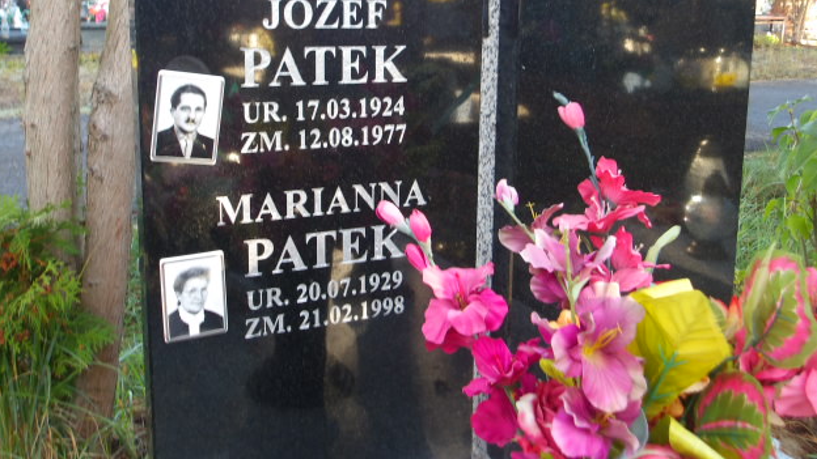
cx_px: 407
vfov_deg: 31.0
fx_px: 823
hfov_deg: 52.8
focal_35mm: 38
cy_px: 166
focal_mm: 6.1
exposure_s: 1/47
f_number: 3.3
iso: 100
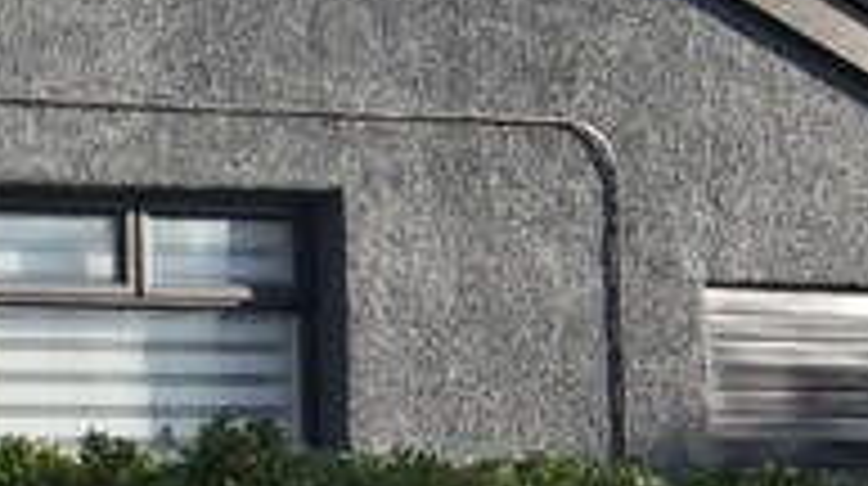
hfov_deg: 12.6
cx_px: -1399
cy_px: 385
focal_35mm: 117
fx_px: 2690
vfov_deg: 10.3
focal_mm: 14
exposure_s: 1/200
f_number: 7.1
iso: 100
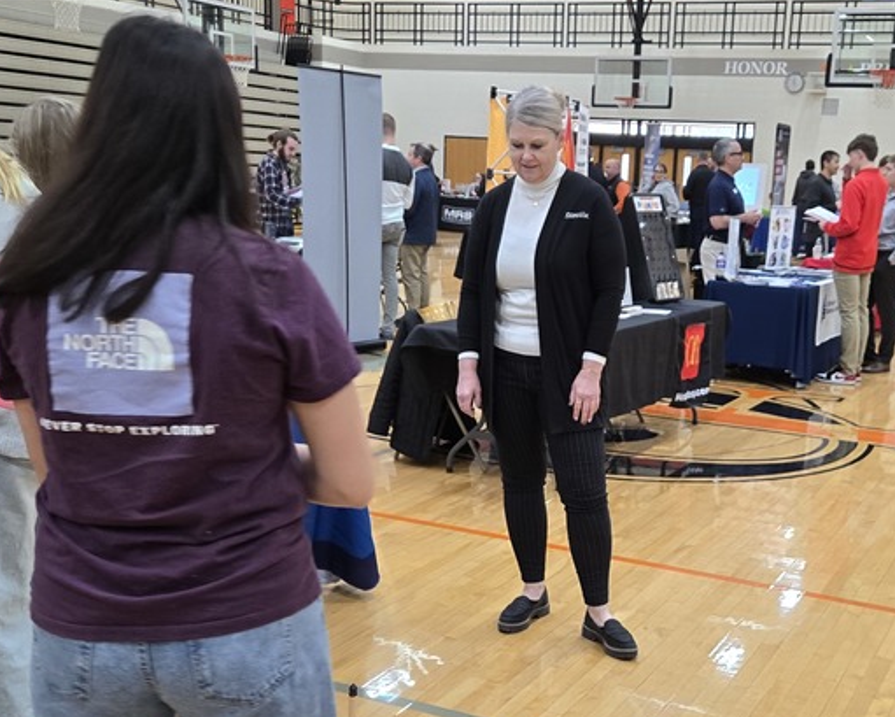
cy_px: 433
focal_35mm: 45
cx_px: 595
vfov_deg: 33.3
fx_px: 1192
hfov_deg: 40.6
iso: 160
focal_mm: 5.4
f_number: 1.8
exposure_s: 1/120
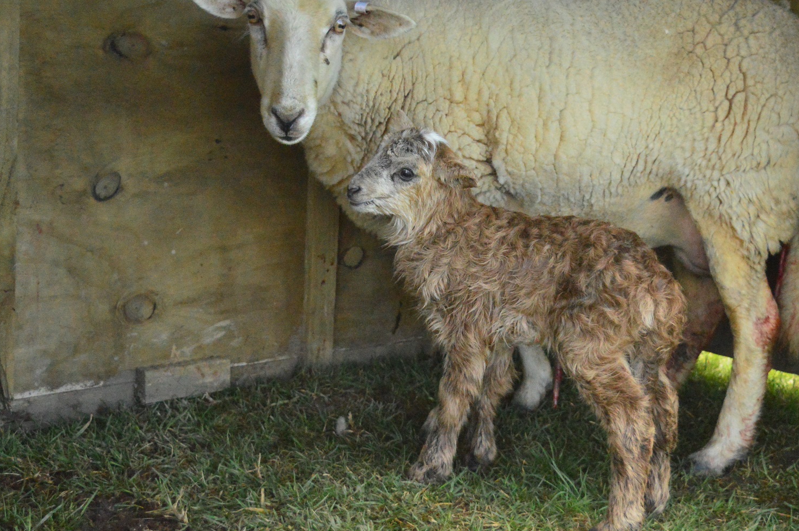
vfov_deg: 21.8
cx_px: 479
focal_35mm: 62
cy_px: 228
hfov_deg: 32.3
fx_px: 1375
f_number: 4.5
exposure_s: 1/3200
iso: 6400
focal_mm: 34
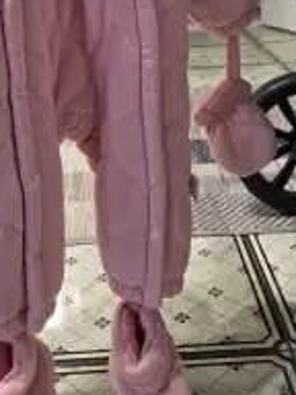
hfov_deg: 27.0
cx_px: 127
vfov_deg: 33.8
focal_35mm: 54
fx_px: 616
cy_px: 45
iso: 320
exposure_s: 1/100
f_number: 1.7
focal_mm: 6.3
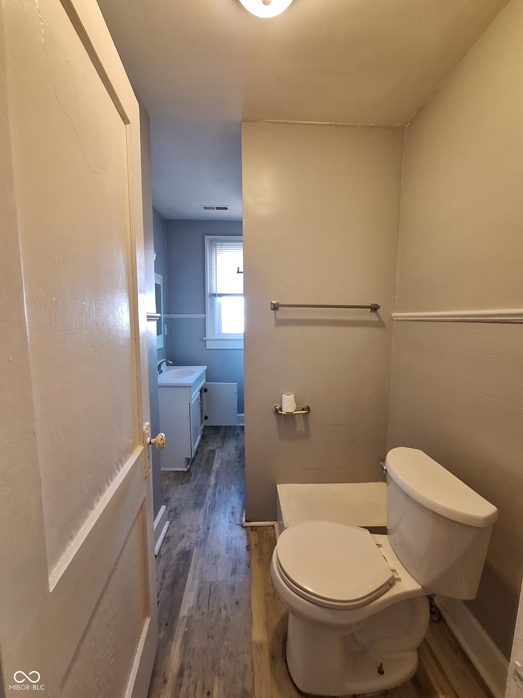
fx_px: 262
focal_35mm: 13
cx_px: 262
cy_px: 349
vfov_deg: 106.2
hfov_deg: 89.9
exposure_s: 1/24
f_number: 2.2
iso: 160
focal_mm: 1.74
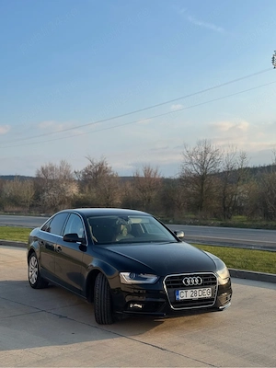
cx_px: 138
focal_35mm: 48
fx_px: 510
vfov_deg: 39.7
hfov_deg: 30.3
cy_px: 184
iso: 64
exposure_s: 1/2717
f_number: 1.78
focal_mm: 6.76
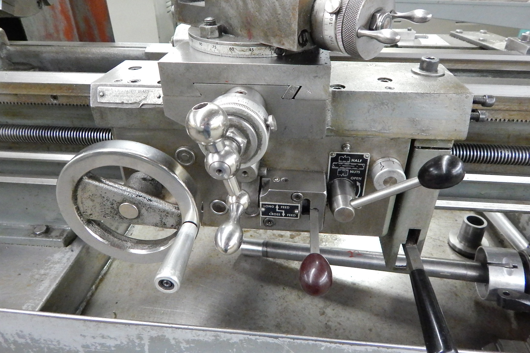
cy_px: 157
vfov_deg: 51.2
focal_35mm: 25
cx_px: 266
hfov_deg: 71.5
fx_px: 368
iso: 1600
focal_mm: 4
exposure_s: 1/50
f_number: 3
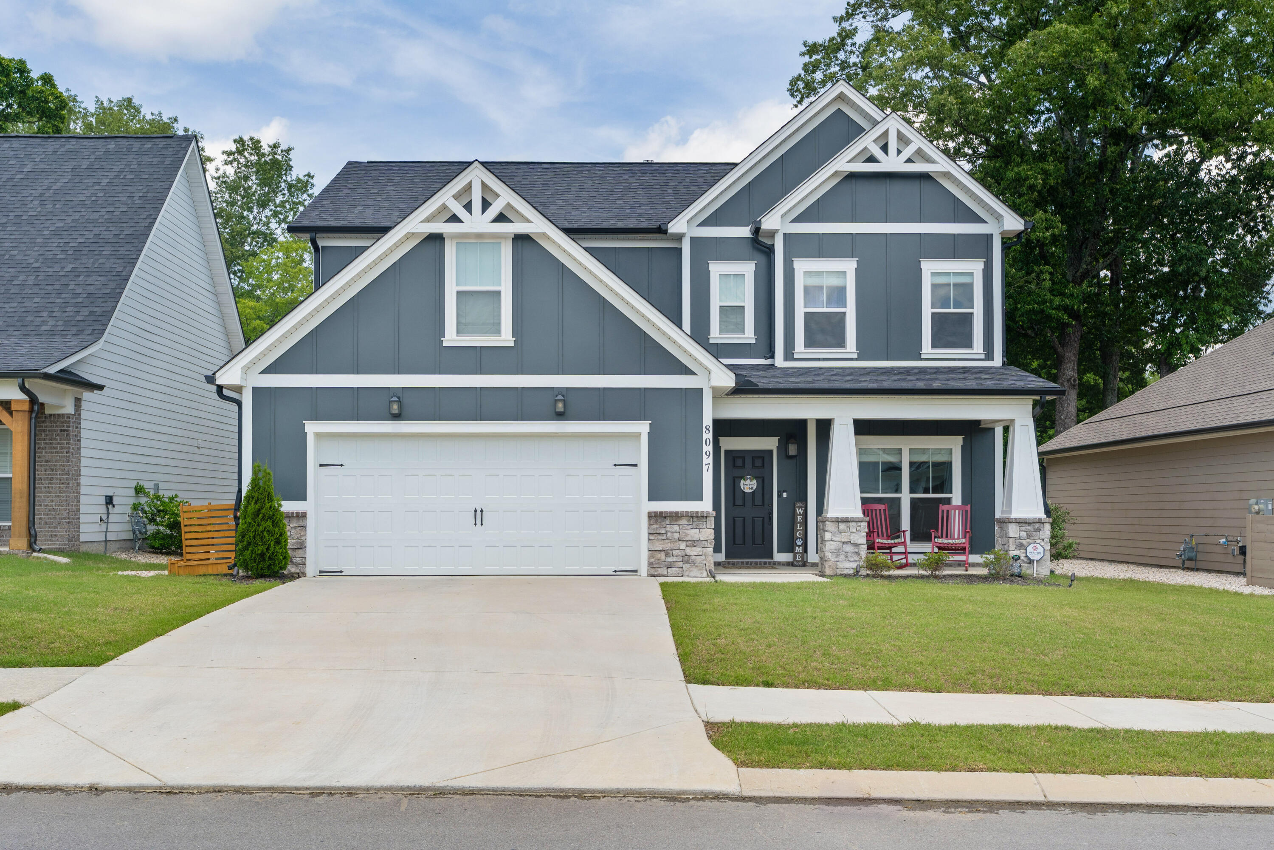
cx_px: 637
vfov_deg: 37.9
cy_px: 425
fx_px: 1239
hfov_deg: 54.4
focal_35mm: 35
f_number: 7.1
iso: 320
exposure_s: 1/640
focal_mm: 35
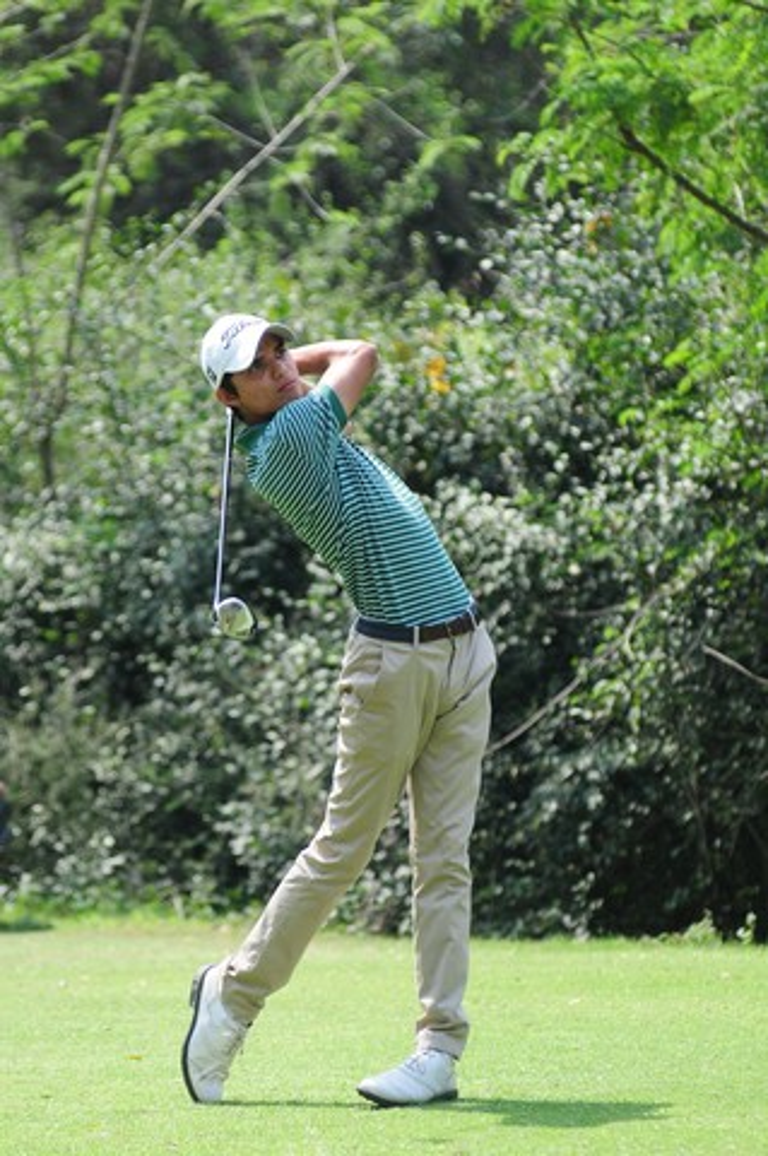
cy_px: 578
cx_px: 384
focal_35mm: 300
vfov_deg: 6.9
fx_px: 9620
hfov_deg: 4.6
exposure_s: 1/1600
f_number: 4
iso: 500
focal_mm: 200
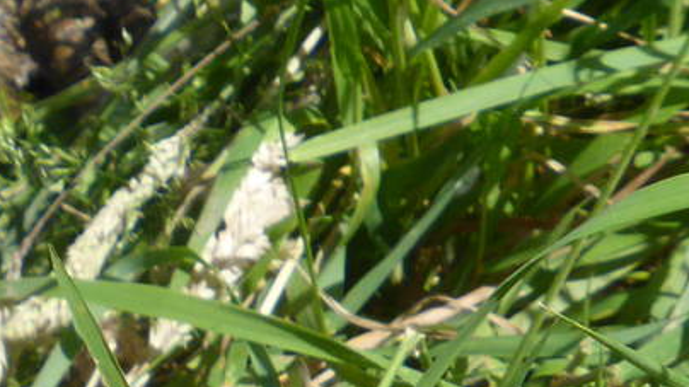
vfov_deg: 1.8
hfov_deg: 3.1
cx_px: -348
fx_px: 12621
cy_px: 436
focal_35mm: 691
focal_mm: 25.9
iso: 100
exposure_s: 1/400
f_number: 5.4
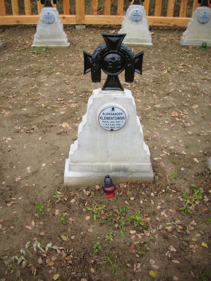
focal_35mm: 31
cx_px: 106
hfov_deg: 45.4
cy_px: 140
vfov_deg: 58.4
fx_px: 252
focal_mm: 6.2
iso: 50
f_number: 2.8
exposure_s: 1/200
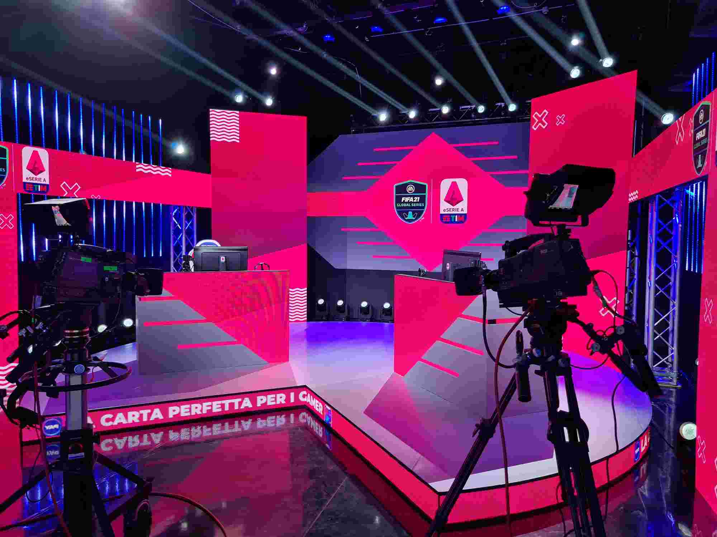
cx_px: 358
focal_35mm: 26
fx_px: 539
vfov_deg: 53.1
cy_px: 268
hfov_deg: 67.3
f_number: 1.8
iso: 160
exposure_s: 1/50
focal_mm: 5.4
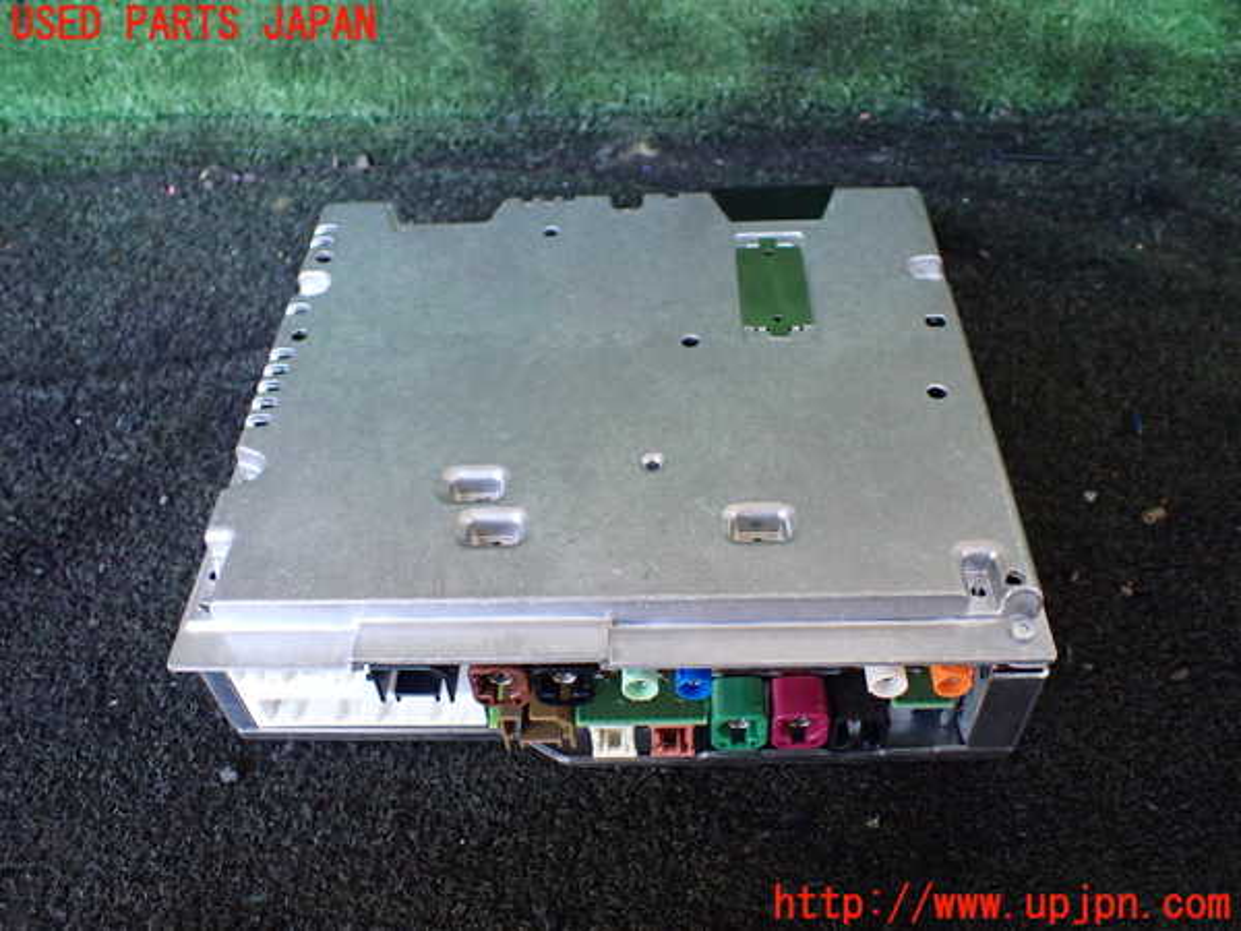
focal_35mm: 30
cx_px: 620
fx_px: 1076
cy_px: 466
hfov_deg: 60.0
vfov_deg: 46.8
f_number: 2.3
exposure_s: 1/125
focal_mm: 5.4
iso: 640
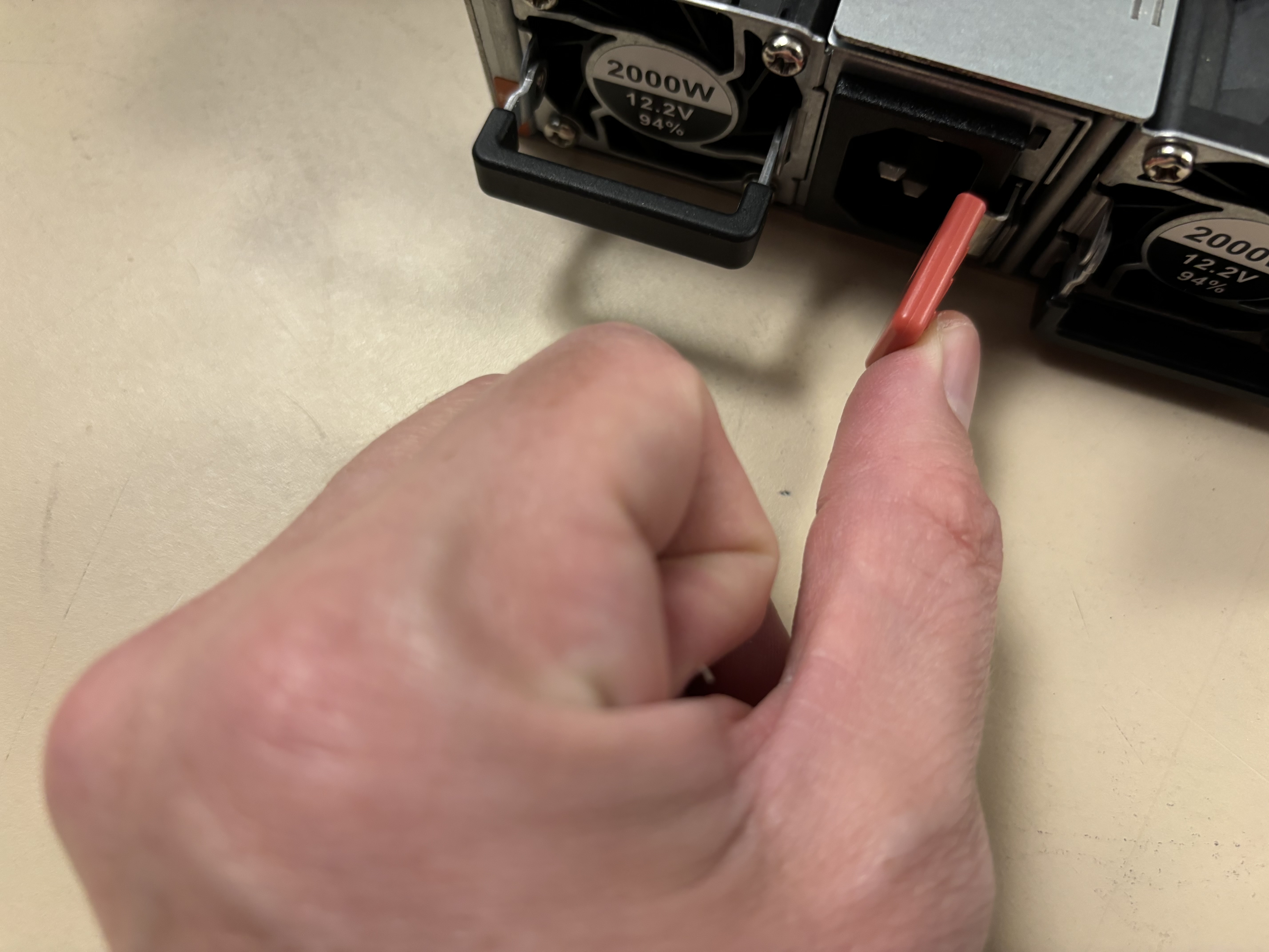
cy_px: 476
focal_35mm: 26
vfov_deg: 53.1
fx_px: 953
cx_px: 634
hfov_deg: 67.3
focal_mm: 5.96
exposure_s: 1/60
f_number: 1.6
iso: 250
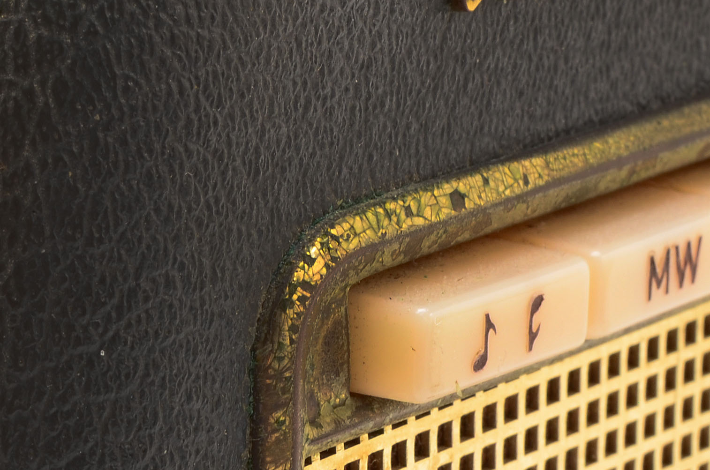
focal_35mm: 205
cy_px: 269
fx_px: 4035
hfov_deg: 10.0
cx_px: 233
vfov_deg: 6.7
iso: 100
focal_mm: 42
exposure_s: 1/160
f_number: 18
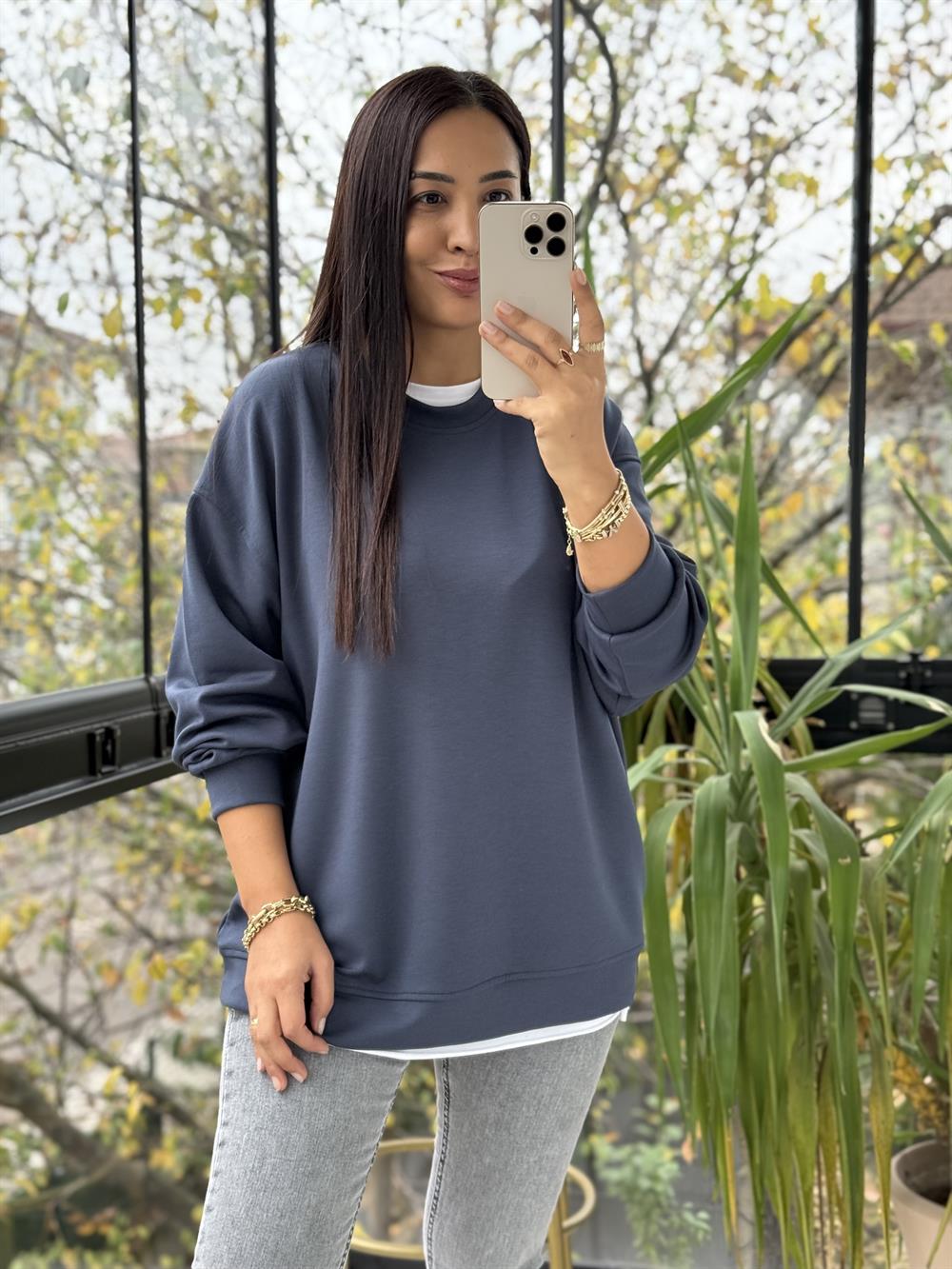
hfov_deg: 30.3
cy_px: 634
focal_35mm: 48
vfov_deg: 39.7
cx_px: 476
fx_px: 1760
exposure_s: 1/242
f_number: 1.78
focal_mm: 6.76
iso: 160
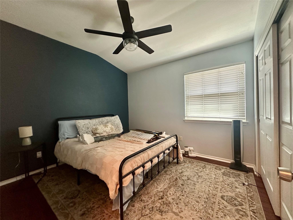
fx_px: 119
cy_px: 110
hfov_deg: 102.1
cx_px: 146
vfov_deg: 85.7
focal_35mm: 14
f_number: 2.2
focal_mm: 2.22
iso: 640
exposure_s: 1/60
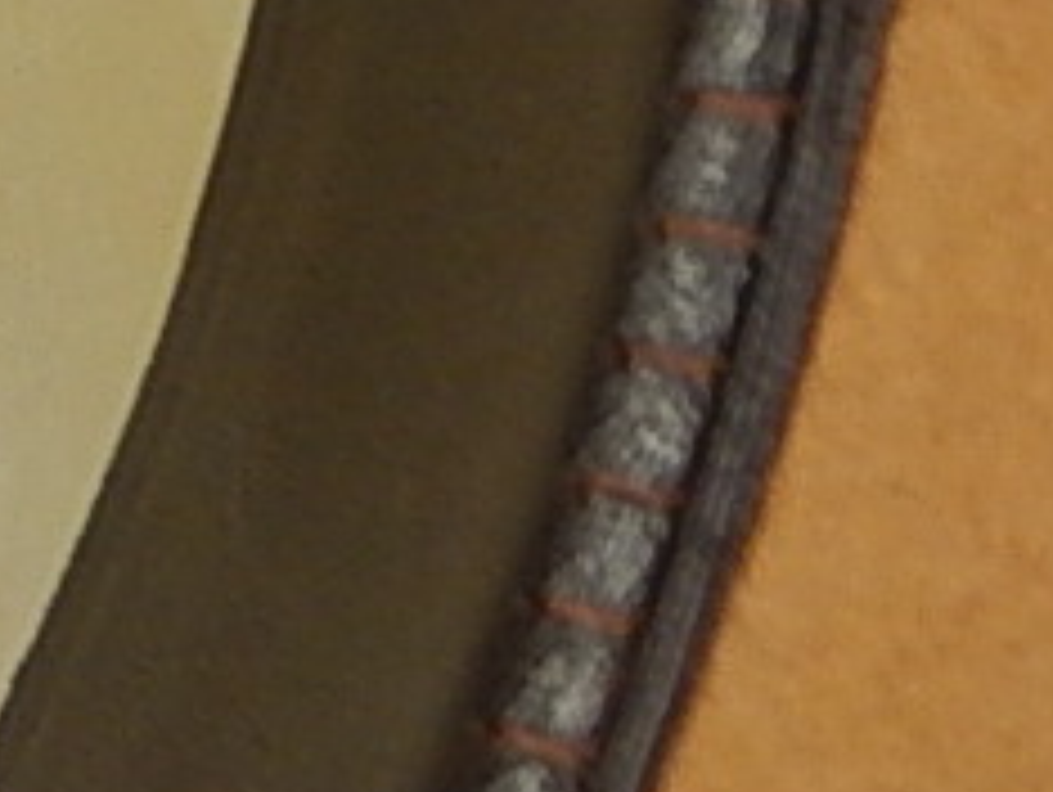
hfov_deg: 4.1
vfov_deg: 3.1
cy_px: -796
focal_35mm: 471
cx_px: -2074
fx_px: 14342
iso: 160
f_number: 4.1
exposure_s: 1/30
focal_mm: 12.3
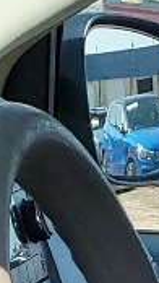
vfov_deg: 7.1
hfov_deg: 4.5
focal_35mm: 260
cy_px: 953
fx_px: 1947
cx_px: 412
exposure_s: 1/1000
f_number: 1.5
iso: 50
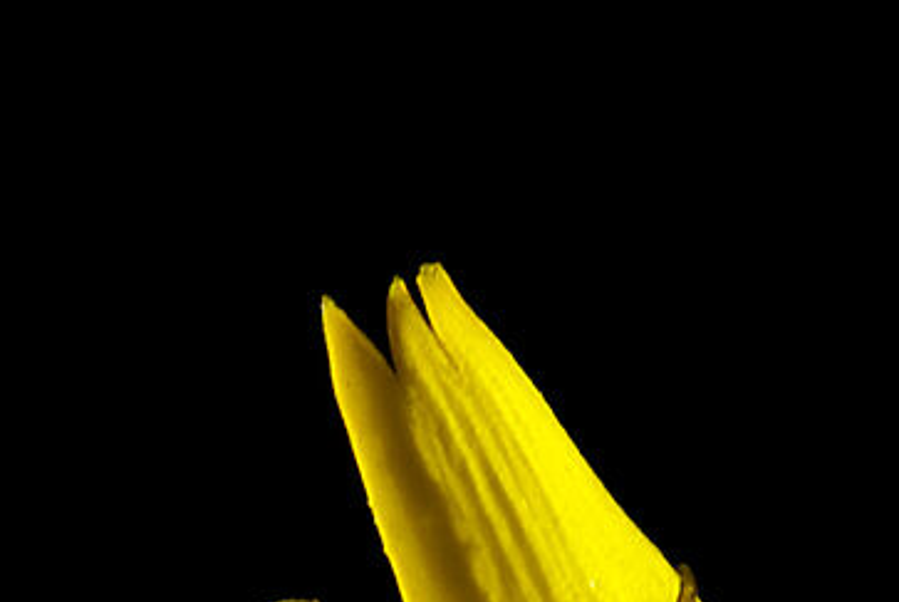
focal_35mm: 1037
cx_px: 624
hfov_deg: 2.0
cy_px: 1443
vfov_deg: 1.3
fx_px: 25927
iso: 200
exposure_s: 1/8
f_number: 9
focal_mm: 105
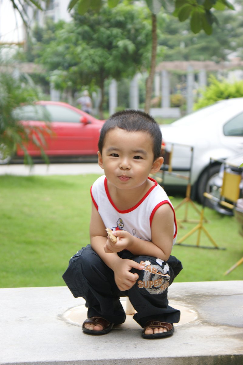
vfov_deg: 19.5
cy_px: 182
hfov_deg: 13.0
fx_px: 1064
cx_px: 122
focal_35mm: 105
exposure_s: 1/50
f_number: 5.6
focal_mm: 70
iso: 100
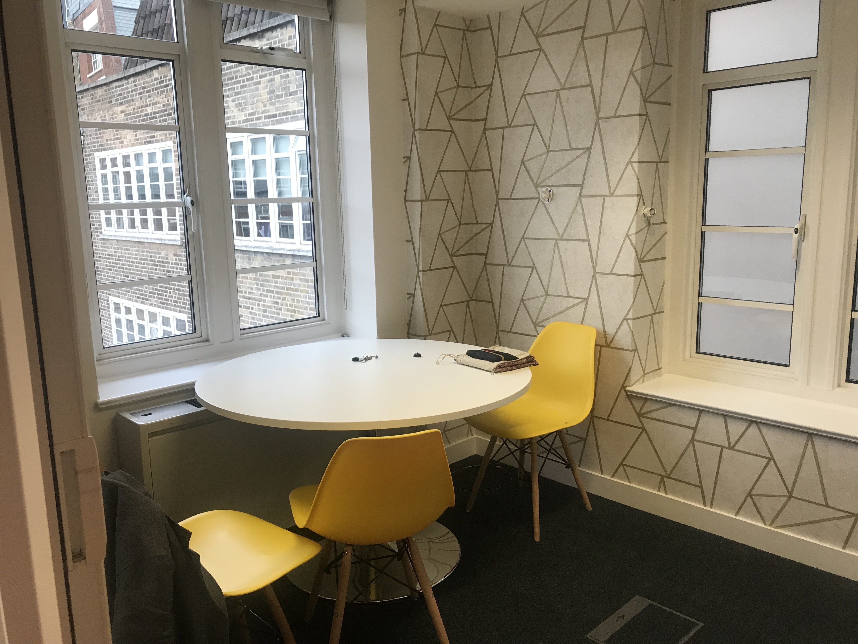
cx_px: 429
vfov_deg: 49.7
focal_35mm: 28
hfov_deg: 63.4
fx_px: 694
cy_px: 322
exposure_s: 1/33
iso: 25
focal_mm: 3.99
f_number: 1.8
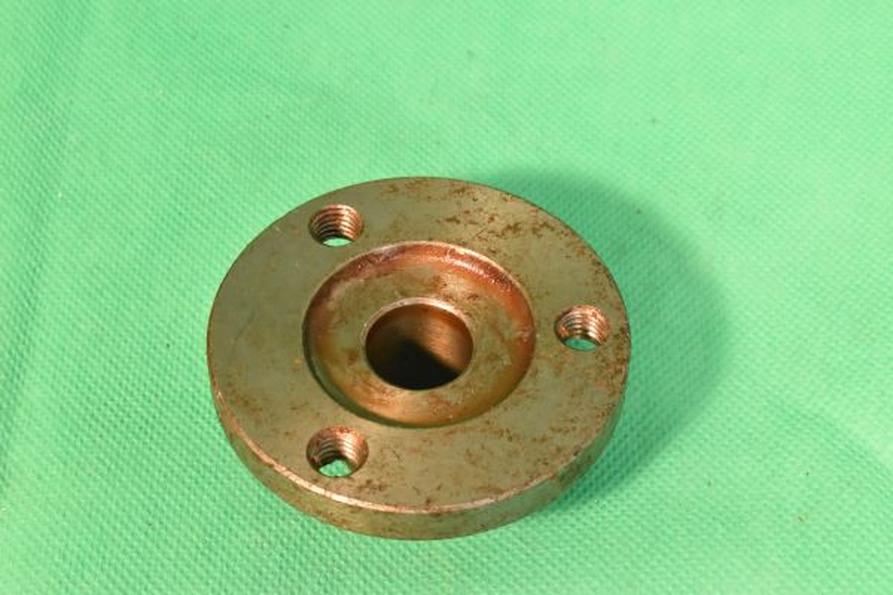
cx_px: 446
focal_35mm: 82
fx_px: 2046
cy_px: 298
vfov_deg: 16.6
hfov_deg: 24.6
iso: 6400
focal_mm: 55
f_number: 20
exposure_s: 1/100
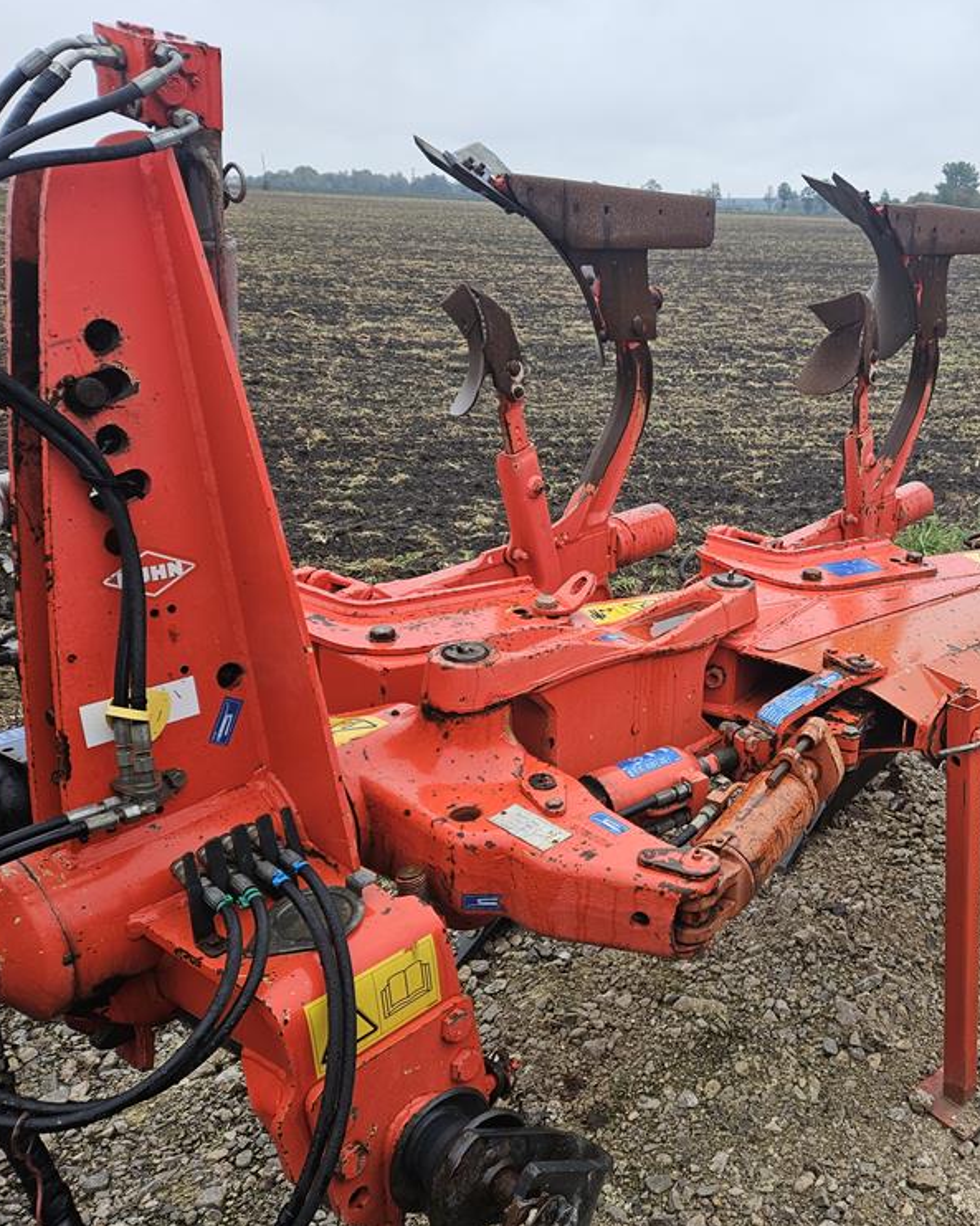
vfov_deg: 57.2
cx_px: 749
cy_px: 625
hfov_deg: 45.3
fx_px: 1125
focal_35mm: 31
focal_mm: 5.4
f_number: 1.8
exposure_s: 1/180
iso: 32
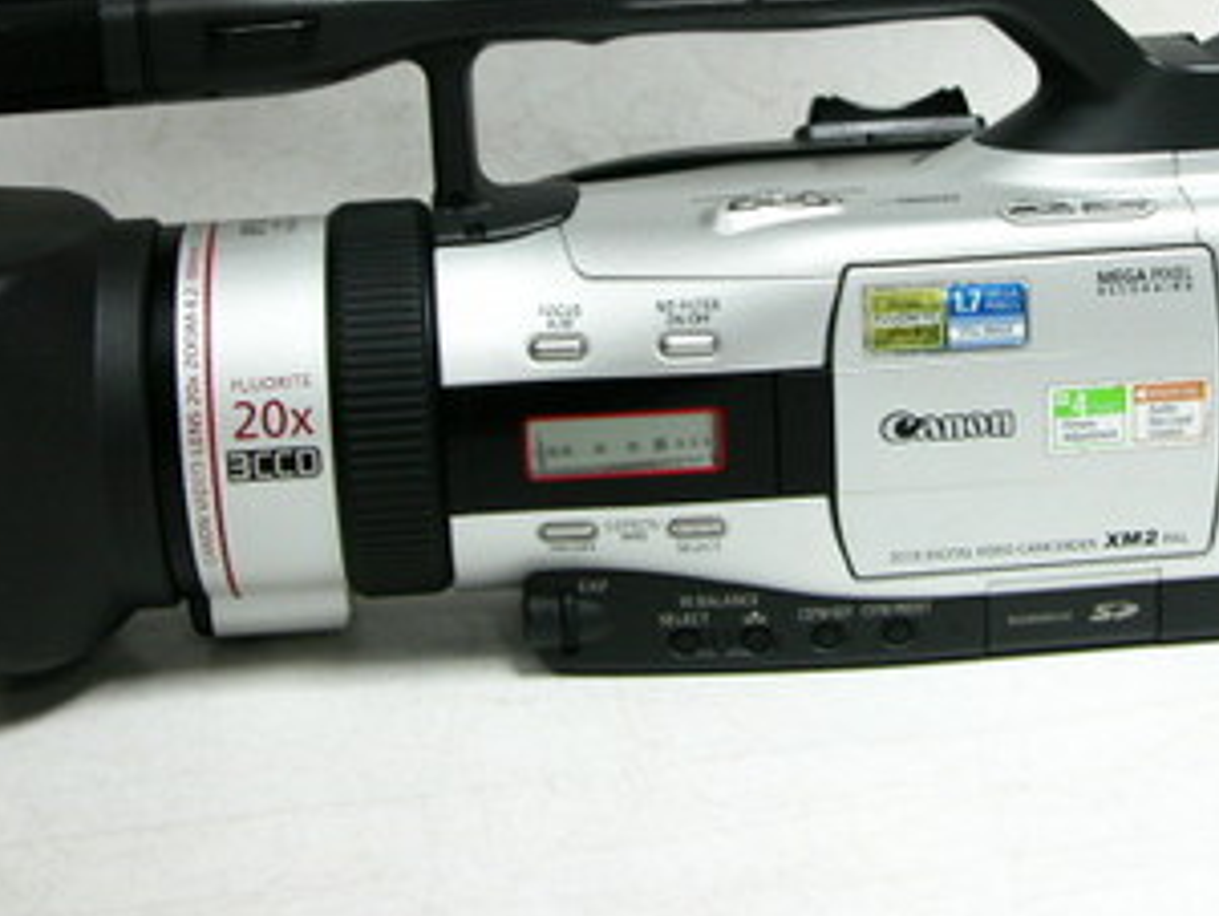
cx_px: 721
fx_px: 2924
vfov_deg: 17.7
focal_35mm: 83
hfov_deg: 23.5
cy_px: 197
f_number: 3.4
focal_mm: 12.7
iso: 100
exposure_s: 1/8
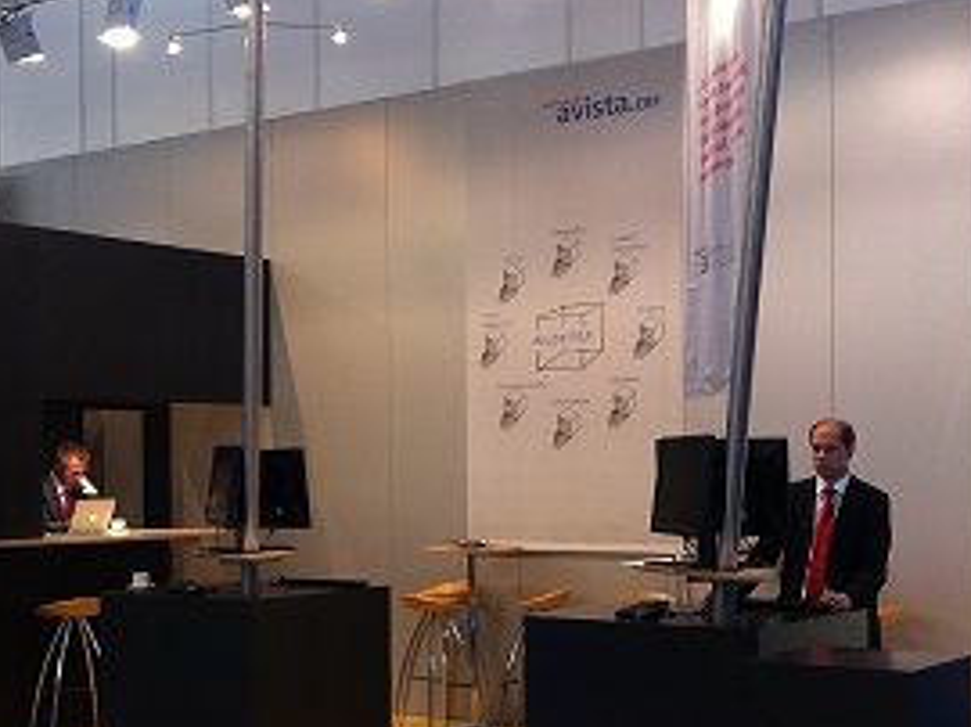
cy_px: 441
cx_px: 424
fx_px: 1766
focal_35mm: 63
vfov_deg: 23.2
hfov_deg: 30.7
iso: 80
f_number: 2.8
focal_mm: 3.85
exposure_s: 1/30
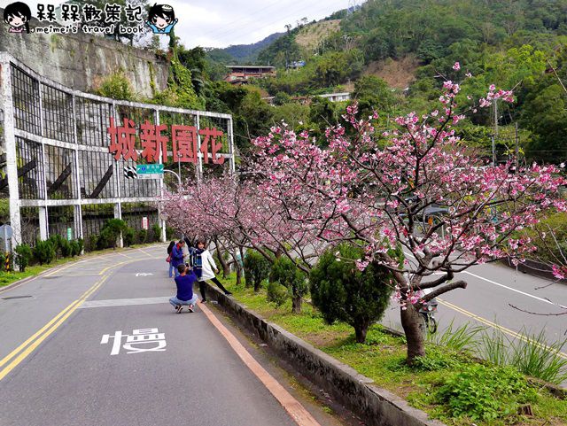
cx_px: 284
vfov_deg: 36.0
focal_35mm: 40
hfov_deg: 46.8
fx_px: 656
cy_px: 213
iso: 200
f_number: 4.4
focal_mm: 20
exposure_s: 1/800
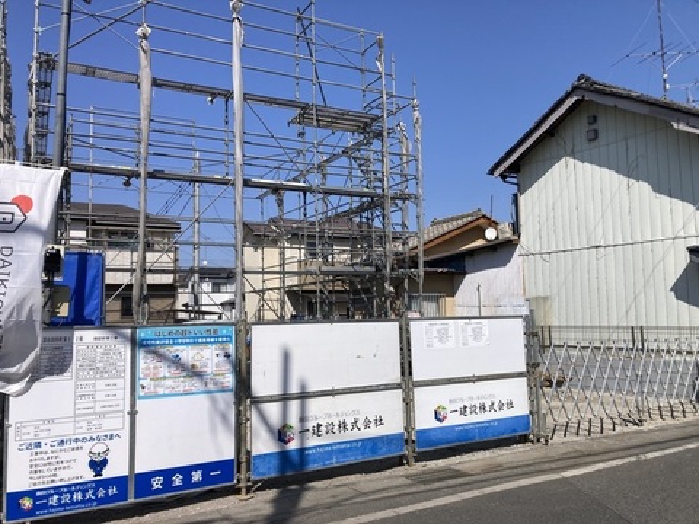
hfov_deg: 63.4
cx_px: 350
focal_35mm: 28
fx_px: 565
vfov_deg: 49.7
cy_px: 262
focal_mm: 3.99
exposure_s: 1/4049
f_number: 1.8
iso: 20
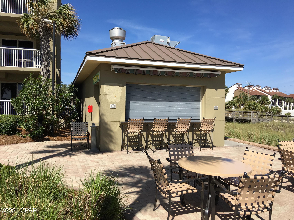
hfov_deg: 61.7
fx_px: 246
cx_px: 147
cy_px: 110
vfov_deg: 48.2
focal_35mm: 29
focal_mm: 4.15
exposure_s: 1/1672
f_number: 2.2
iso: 25
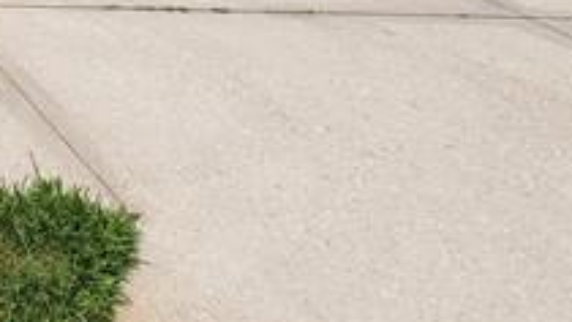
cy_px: -292
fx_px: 1046
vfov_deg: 14.8
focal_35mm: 69
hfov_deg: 21.0
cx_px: -455
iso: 50
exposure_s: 1/1244
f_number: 2.2
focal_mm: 1.8
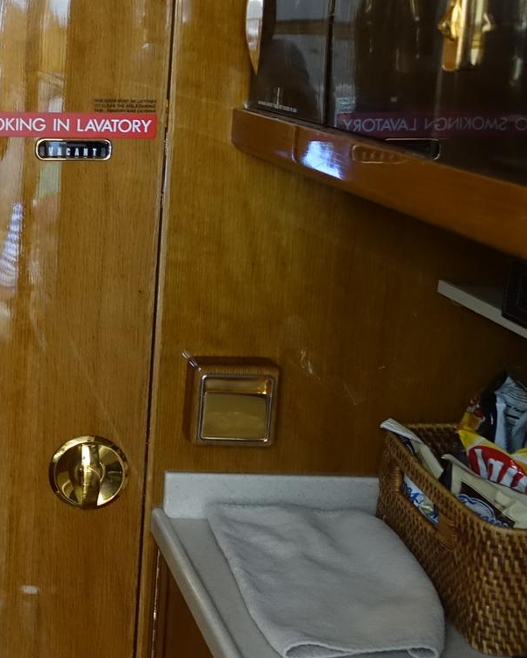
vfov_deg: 34.4
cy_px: 223
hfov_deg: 24.6
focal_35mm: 54
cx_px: -153
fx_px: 1053
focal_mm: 8.8
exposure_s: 1/15
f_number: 1.8
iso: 800
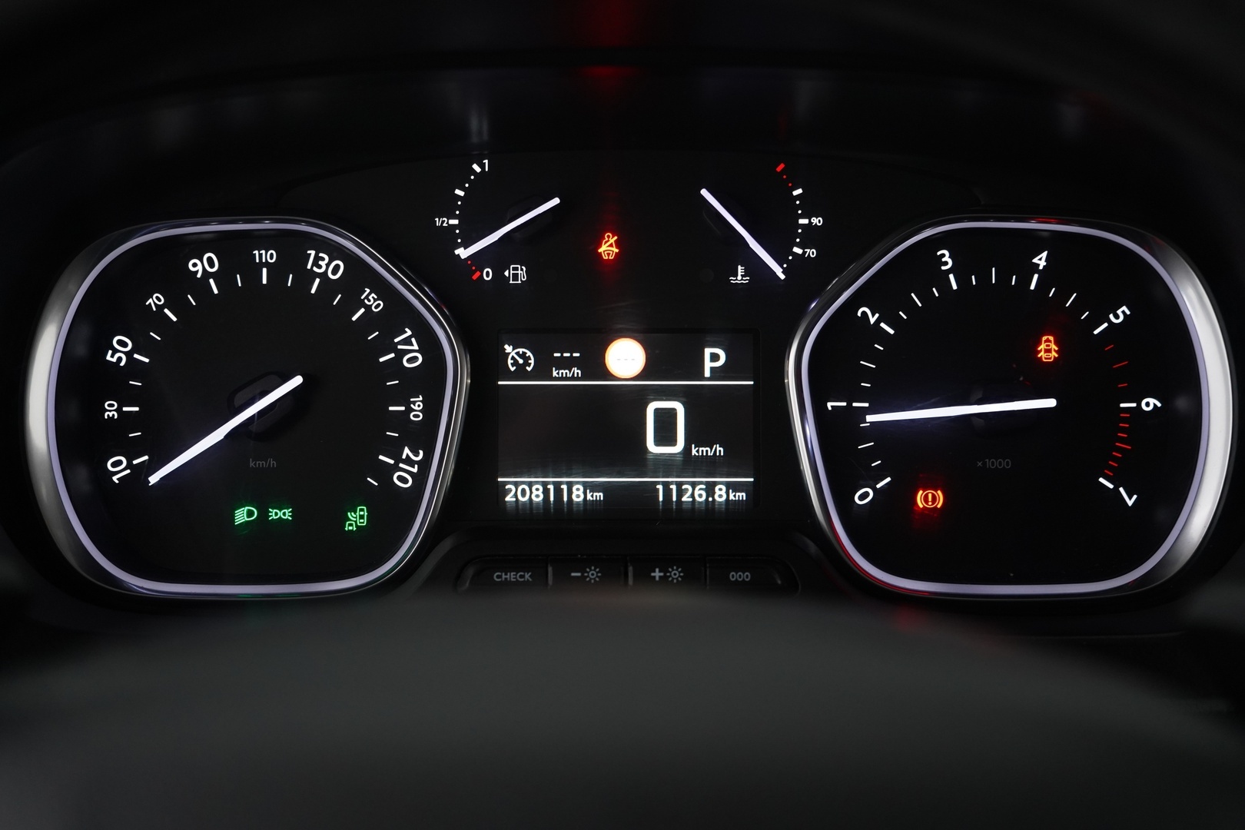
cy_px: 415
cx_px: 622
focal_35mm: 44
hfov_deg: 44.5
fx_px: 1522
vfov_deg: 30.5
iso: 2000
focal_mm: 44
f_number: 4.5
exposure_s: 1/25
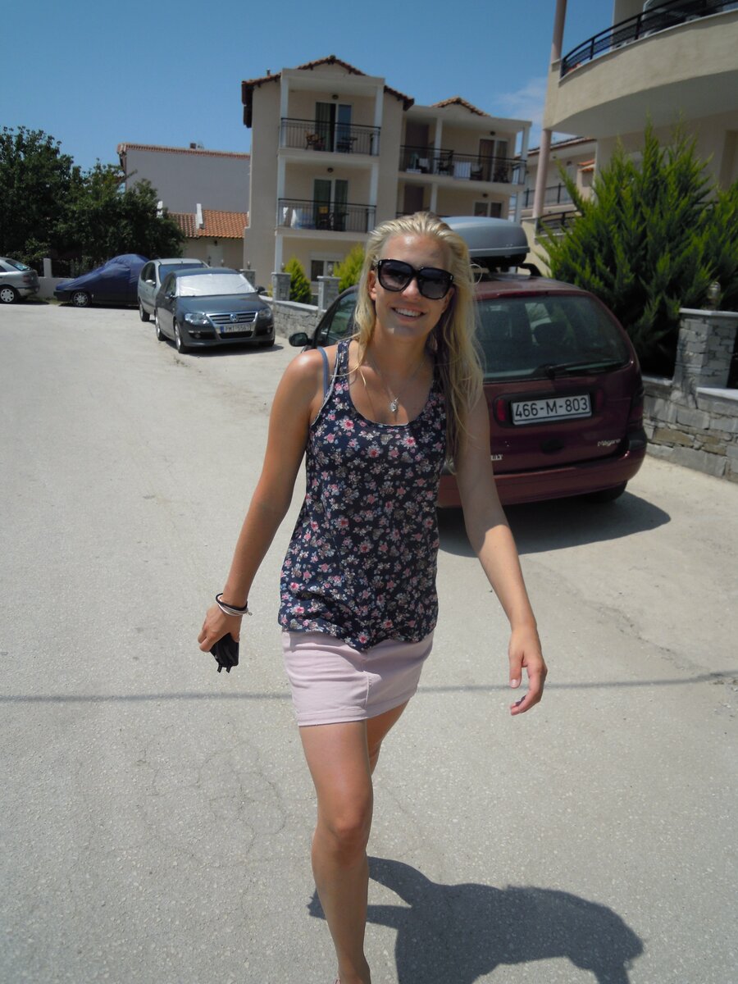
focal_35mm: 28
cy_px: 492
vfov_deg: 63.4
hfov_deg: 49.7
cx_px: 369
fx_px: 796
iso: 100
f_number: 5.4
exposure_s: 1/800
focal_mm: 5
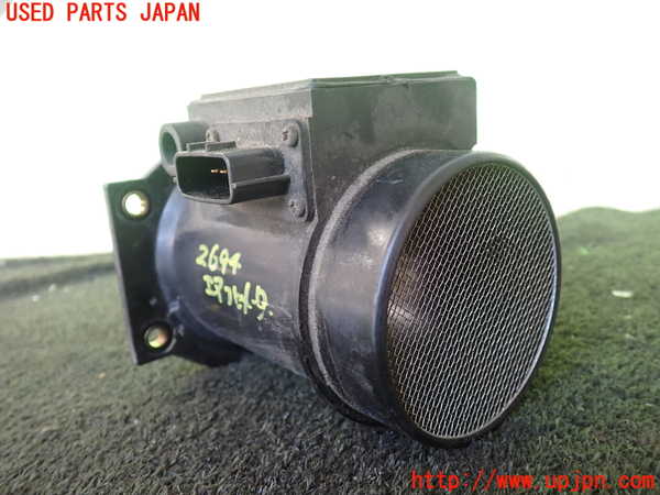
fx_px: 572
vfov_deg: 46.8
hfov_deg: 60.0
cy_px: 248
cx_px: 330
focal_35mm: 30
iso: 160
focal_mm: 5.4
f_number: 2.3
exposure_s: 1/60
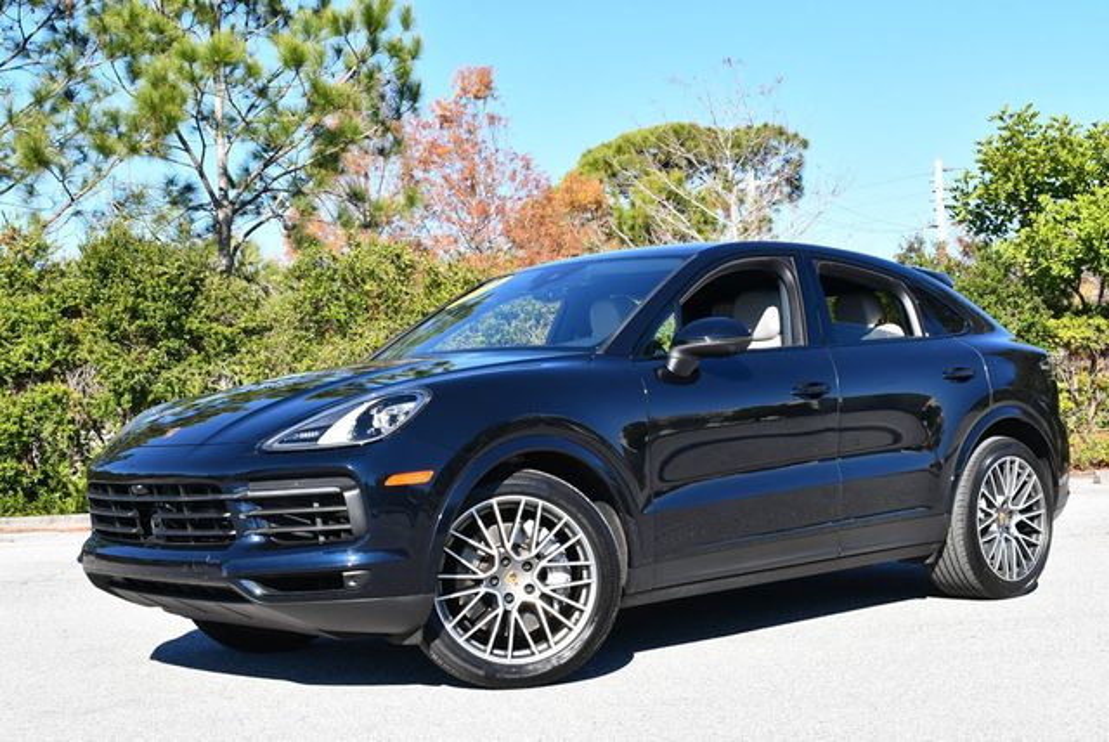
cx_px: 554
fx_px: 1665
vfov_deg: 25.1
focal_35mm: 54
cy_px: 371
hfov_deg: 36.8
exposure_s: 1/250
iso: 160
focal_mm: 27
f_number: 8
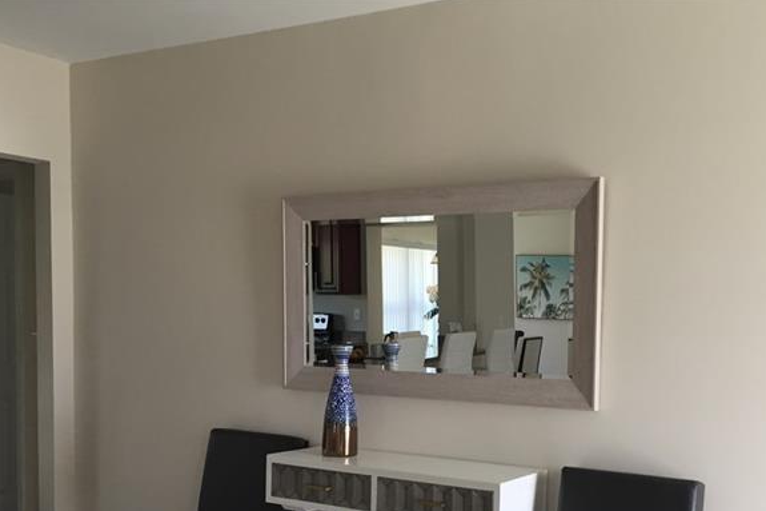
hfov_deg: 46.1
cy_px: 395
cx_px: 462
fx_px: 893
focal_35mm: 42
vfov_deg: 31.2
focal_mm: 4.15
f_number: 2.2
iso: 32
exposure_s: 1/30
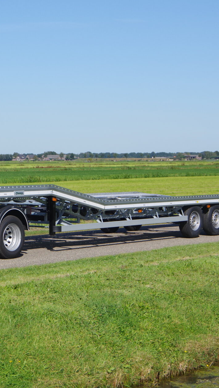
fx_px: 980
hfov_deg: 12.6
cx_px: 6
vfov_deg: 22.4
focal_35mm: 95
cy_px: 193
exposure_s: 1/1000
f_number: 5
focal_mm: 40
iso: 200
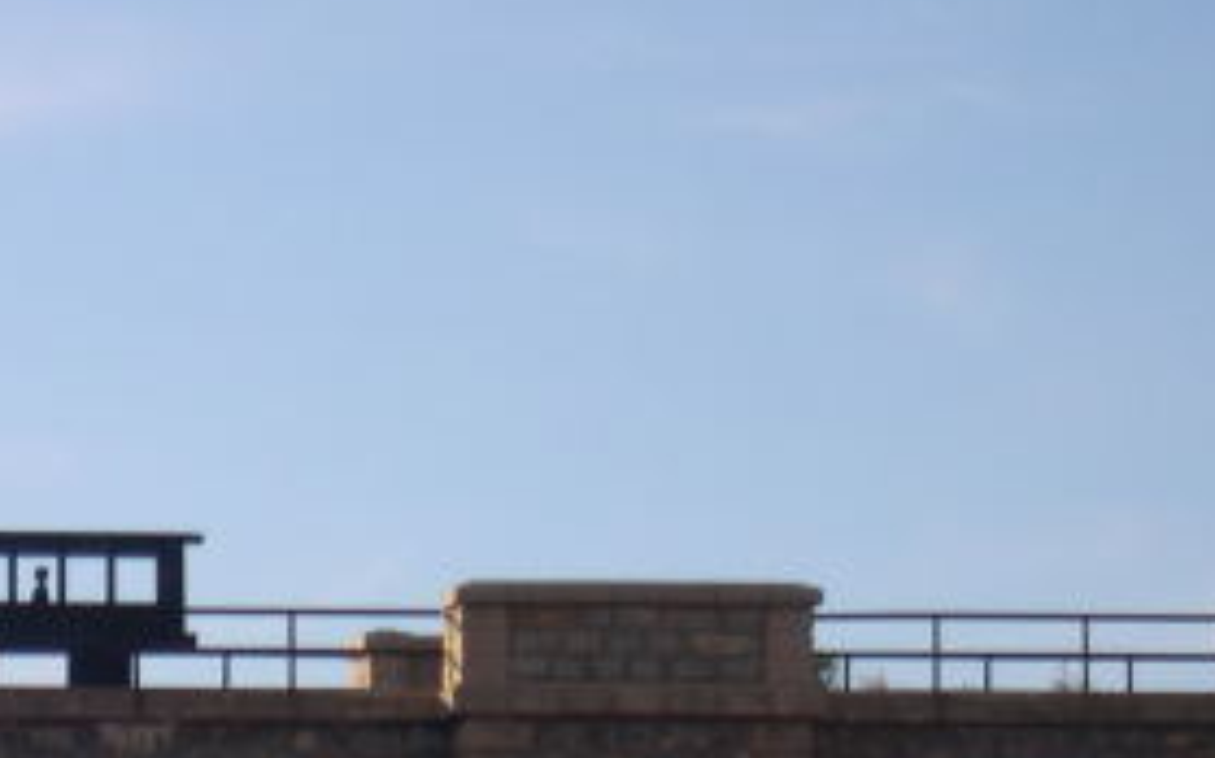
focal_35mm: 277
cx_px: -87
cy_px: 662
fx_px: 9167
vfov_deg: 4.7
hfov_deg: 7.5
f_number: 4.9
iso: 100
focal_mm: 24
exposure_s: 1/531
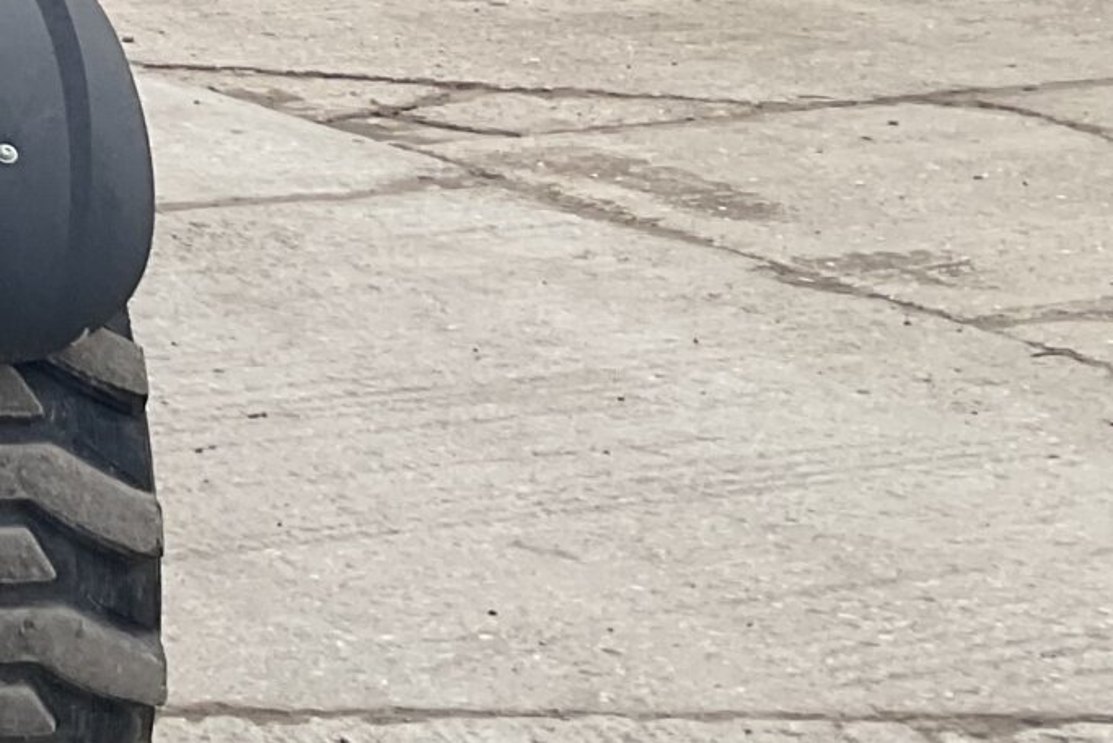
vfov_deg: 11.6
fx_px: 3495
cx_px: -834
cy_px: -350
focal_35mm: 113
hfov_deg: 15.7
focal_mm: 3
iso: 16
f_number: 1.8
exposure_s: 1/255
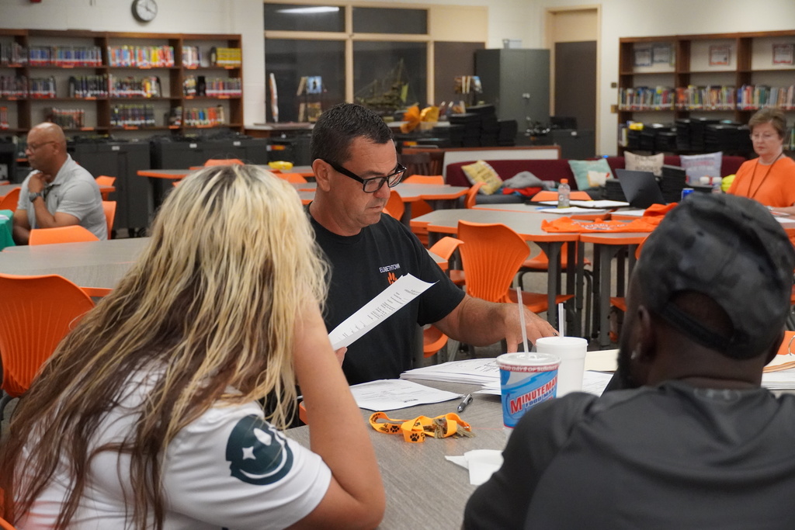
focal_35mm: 66
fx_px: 1458
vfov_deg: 20.6
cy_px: 265
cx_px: 398
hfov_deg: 30.5
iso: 5000
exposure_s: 1/160
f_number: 5
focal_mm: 44
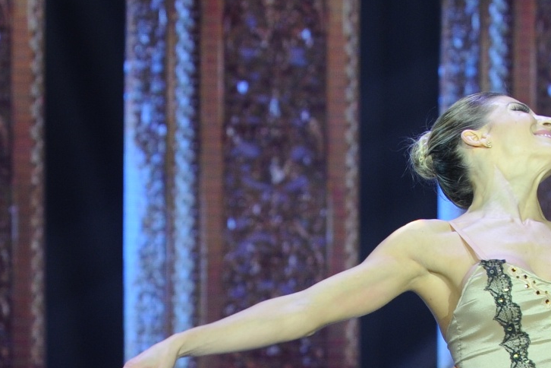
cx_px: 285
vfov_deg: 3.2
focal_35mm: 429
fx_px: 6566
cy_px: 492
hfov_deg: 4.8
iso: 800
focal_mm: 122
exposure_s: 1/250
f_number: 4.5
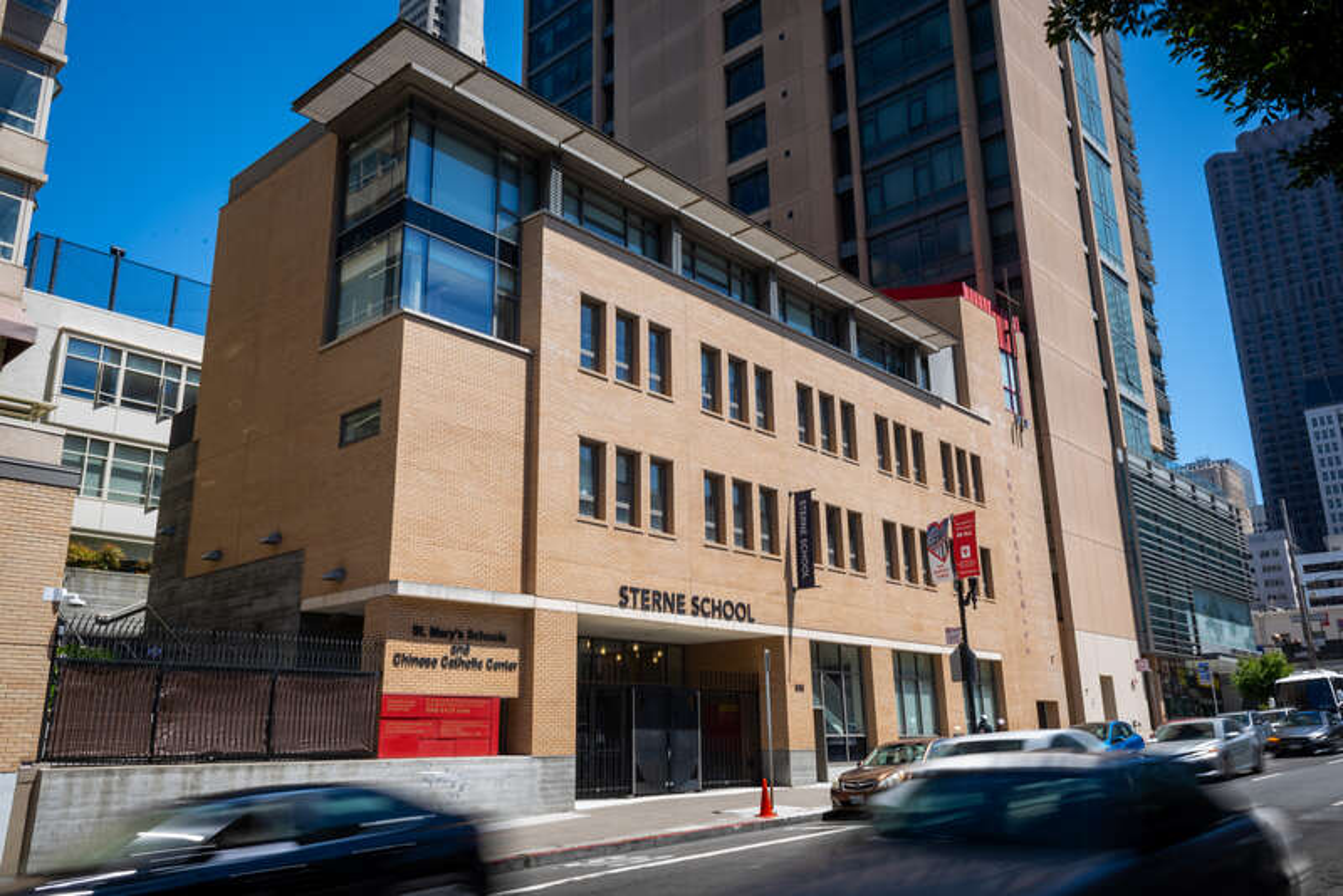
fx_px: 1045
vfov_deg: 46.4
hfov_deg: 65.5
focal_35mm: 28
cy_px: 448
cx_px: 672
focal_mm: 28
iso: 31
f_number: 22
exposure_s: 1/10
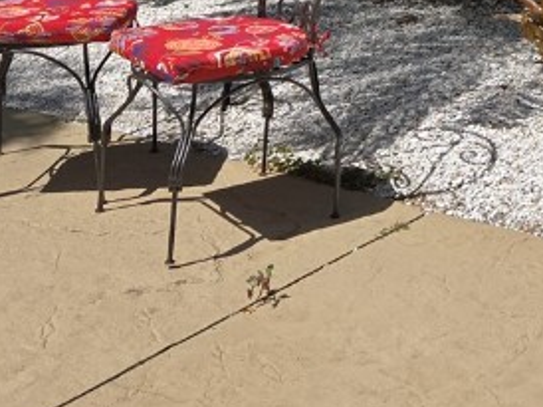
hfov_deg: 20.4
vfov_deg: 16.0
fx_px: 1348
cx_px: 751
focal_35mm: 86
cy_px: -171
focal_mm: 5.4
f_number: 1.8
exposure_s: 1/3372
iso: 25
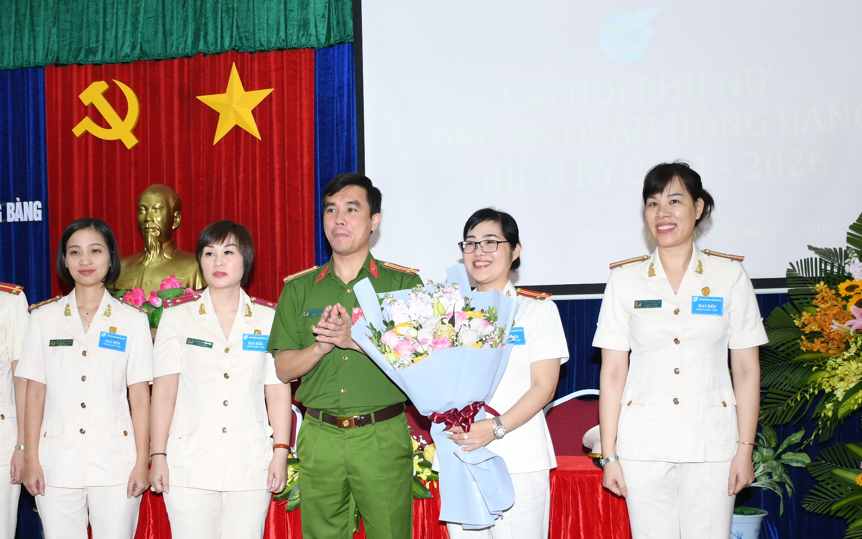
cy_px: 353
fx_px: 1239
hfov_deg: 38.3
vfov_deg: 24.4
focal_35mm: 53
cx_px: 387
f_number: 4
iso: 400
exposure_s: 1/200
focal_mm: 23
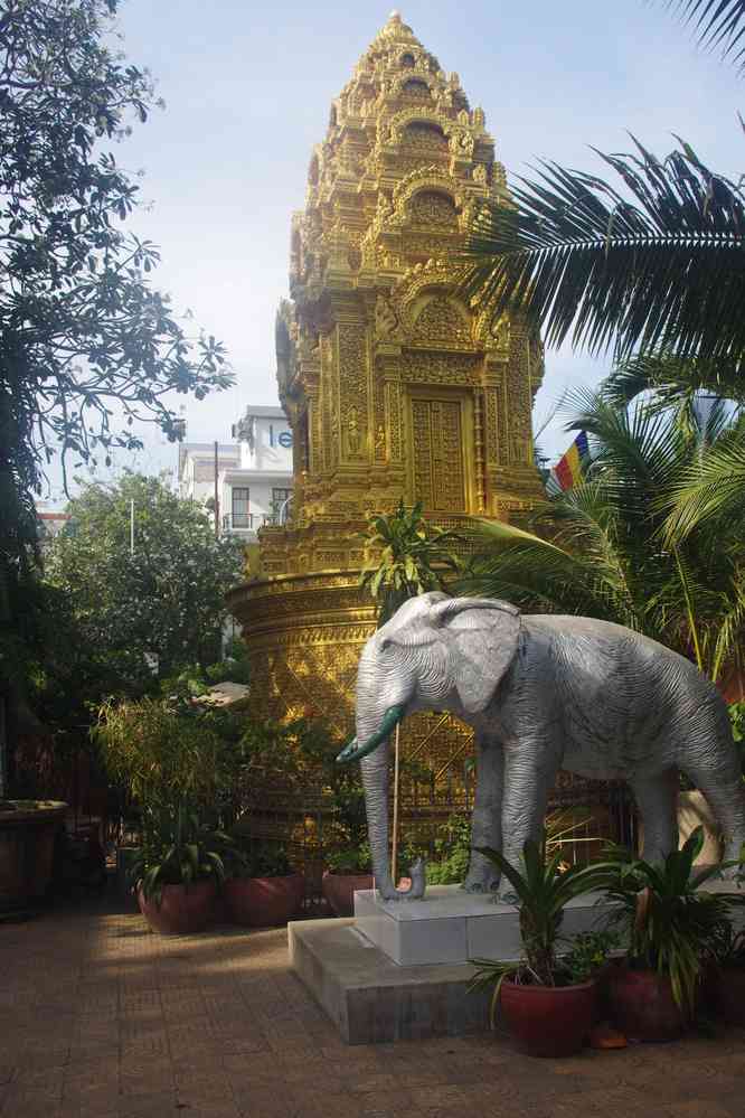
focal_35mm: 32
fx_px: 978
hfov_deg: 41.7
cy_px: 559
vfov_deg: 59.5
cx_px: 372
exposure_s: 1/50
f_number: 11
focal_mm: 21
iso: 200
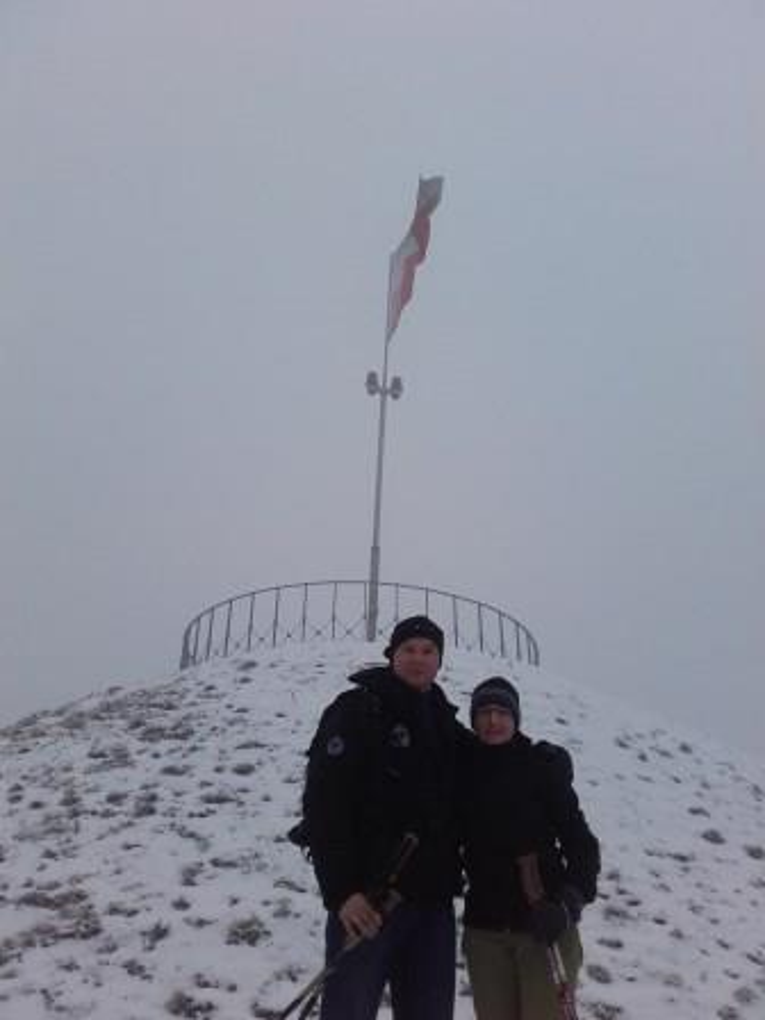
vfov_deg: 58.4
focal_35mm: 31
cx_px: 382
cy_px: 510
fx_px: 913
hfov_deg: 45.4
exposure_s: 1/689
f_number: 2.2
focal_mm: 3.3
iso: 50
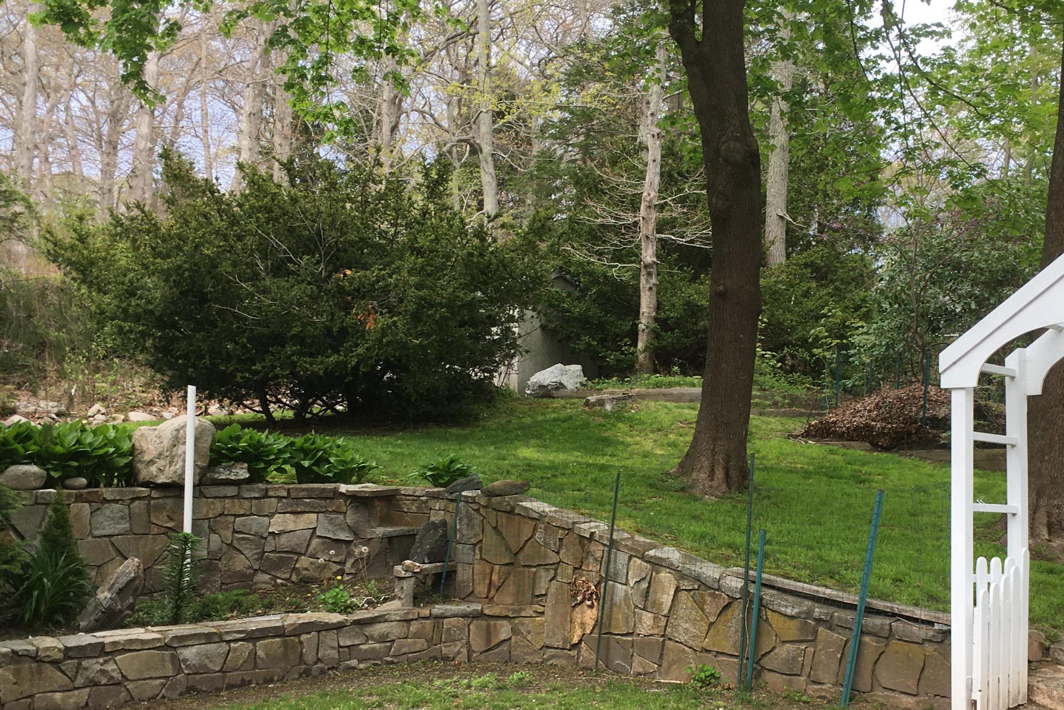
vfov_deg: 29.8
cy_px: 436
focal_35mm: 45
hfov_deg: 43.3
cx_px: 660
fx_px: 1330
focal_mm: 4.15
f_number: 2.2
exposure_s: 1/439
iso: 25
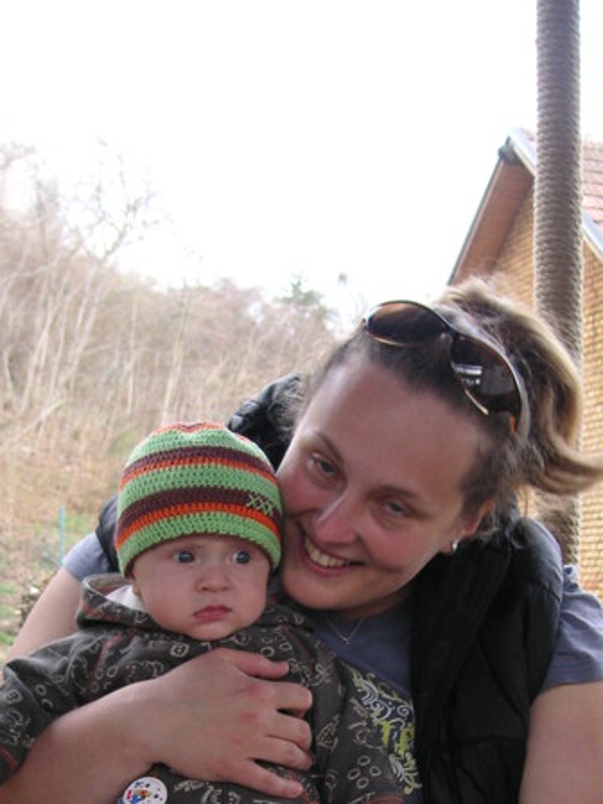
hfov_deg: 22.2
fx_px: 1533
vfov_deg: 28.3
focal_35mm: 66
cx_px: 328
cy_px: 716
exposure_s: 1/90
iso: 50
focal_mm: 6.1
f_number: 2.8
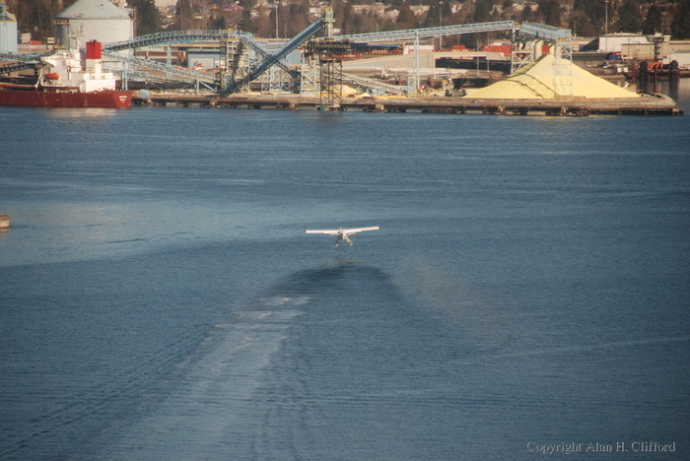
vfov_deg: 4.6
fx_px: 5755
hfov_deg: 6.9
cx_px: 345
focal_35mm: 300
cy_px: 230
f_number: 5.6
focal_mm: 200
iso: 400
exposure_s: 1/250
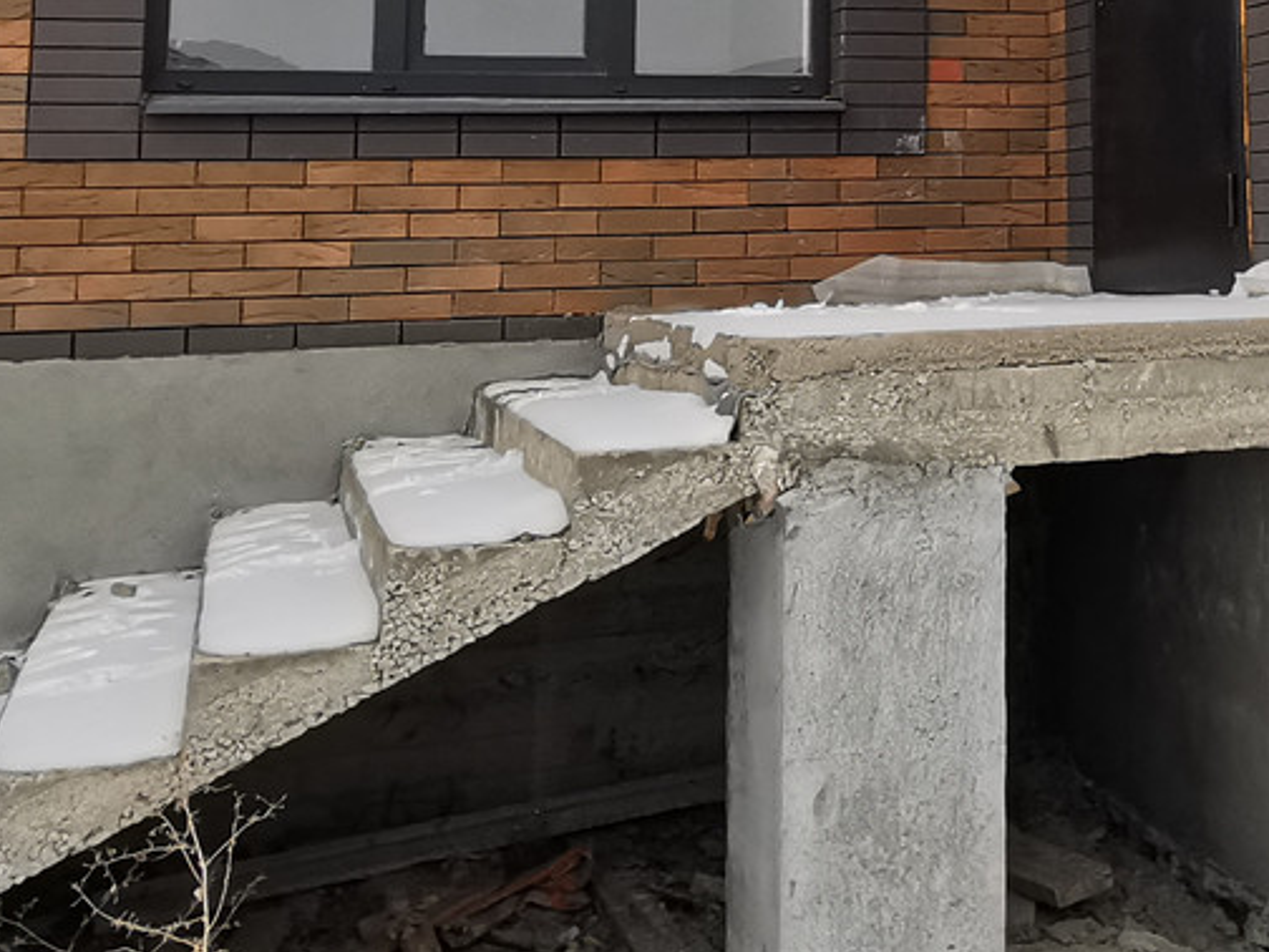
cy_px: -123
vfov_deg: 22.5
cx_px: 1196
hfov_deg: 30.0
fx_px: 2236
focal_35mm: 61
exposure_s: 1/161
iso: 50
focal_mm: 2.35
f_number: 2.2
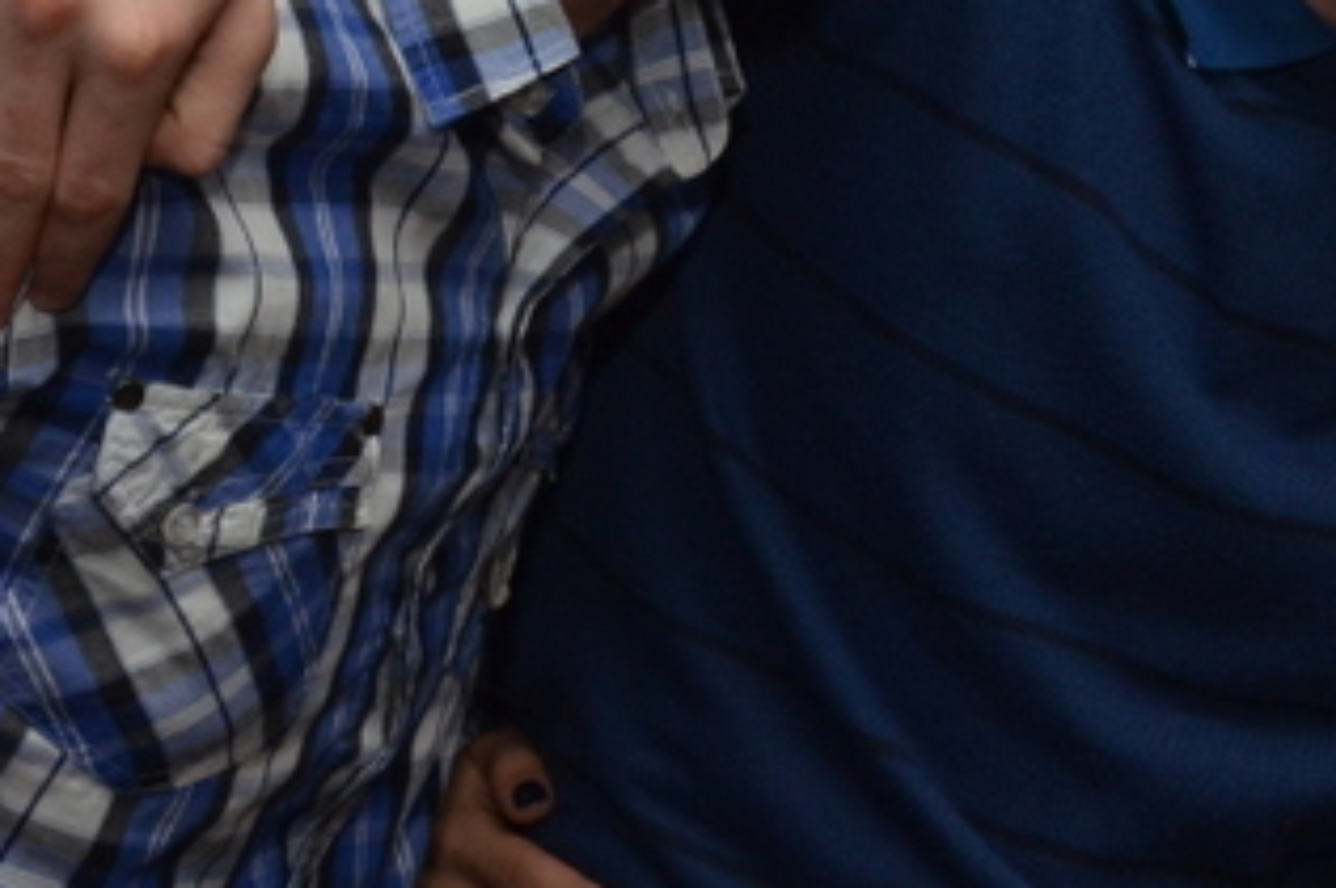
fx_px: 5042
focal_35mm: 136
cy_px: -74
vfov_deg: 10.0
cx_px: 1459
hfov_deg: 14.7
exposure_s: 1/8
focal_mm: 28
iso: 800
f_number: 10
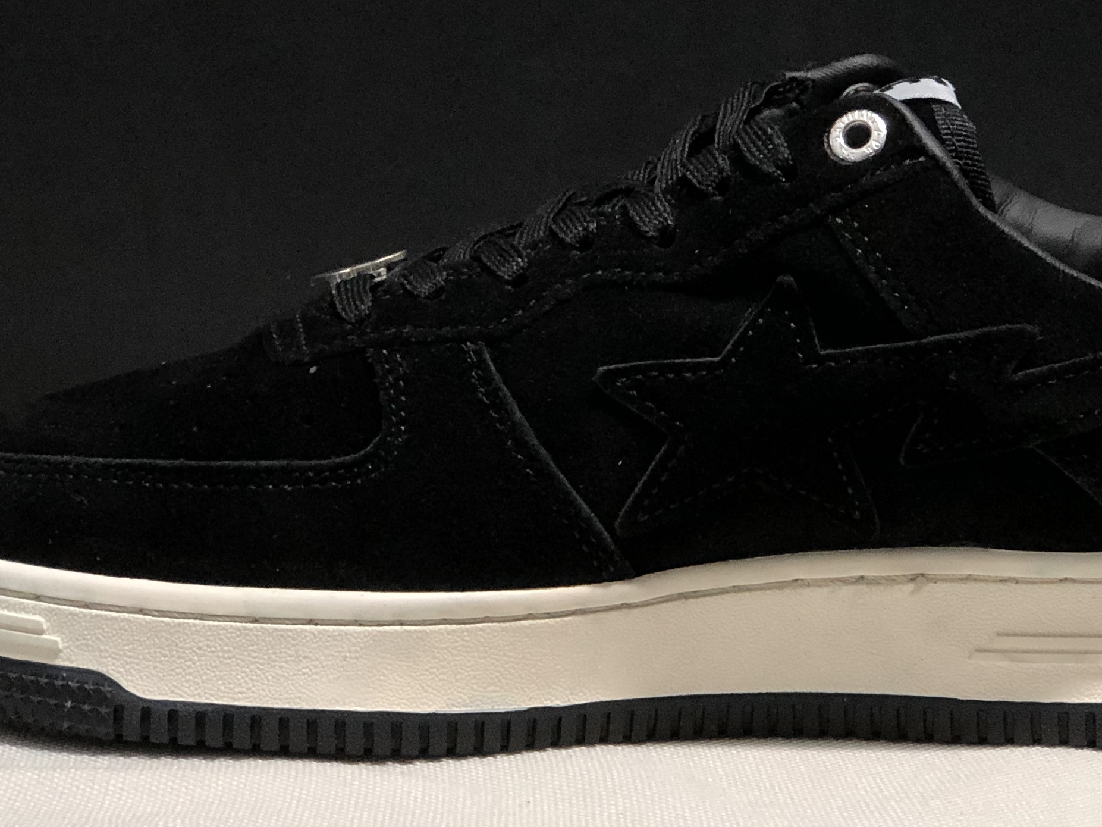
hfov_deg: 15.9
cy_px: 108
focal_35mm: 124
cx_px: 695
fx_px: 3948
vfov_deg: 11.9
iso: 125
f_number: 2.8
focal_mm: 6.6
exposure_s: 1/30
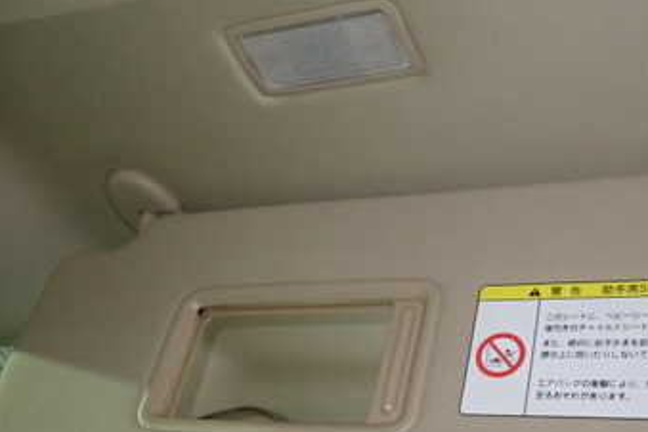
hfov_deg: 42.3
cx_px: 419
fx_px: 828
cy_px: 308
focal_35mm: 46
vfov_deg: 28.9
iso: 400
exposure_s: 1/30
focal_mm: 4.5
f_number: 2
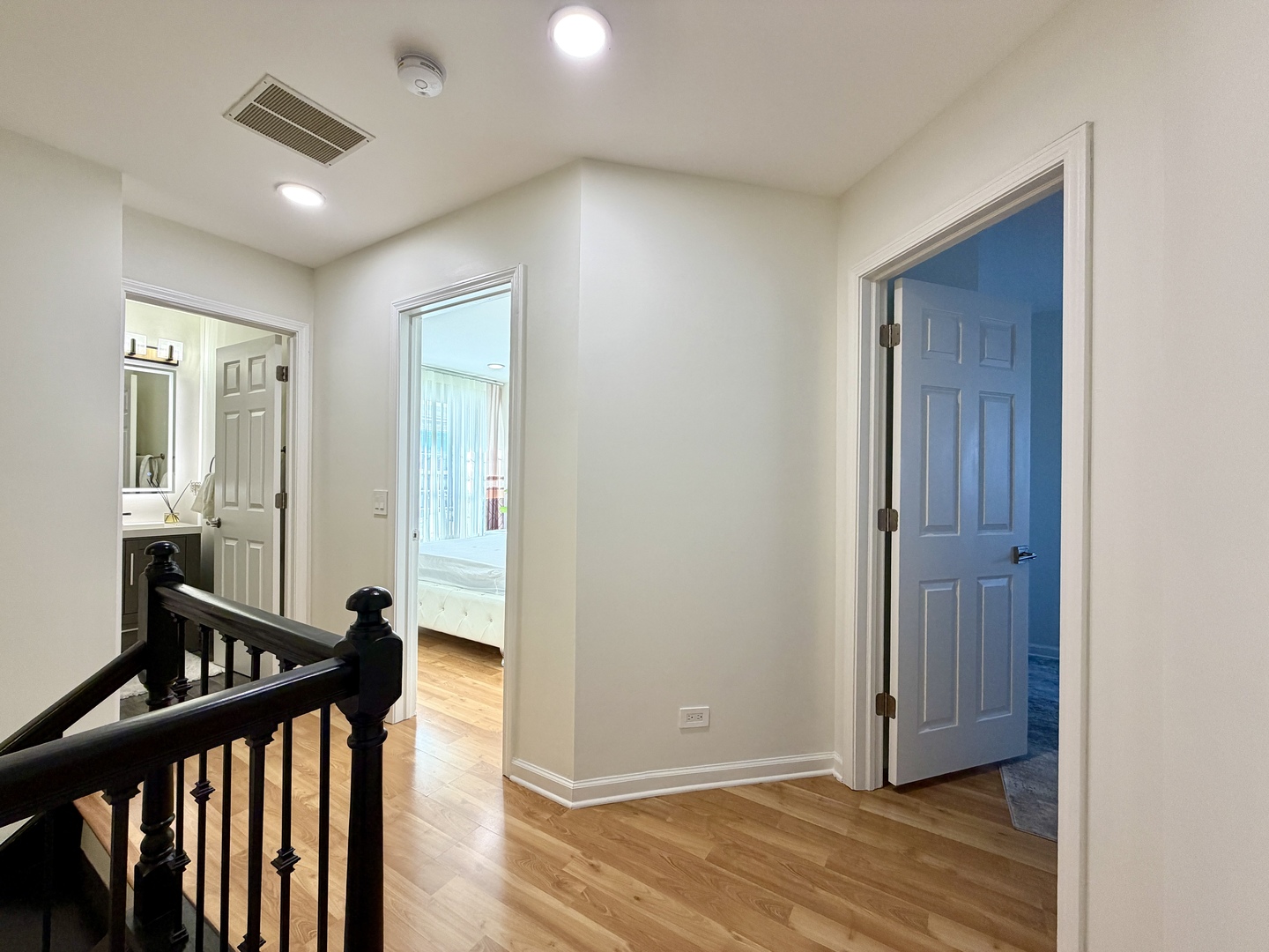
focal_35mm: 14
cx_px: 634
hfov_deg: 102.1
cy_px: 476
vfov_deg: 85.7
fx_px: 513
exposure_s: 1/120
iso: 125
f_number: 2.2
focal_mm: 2.22
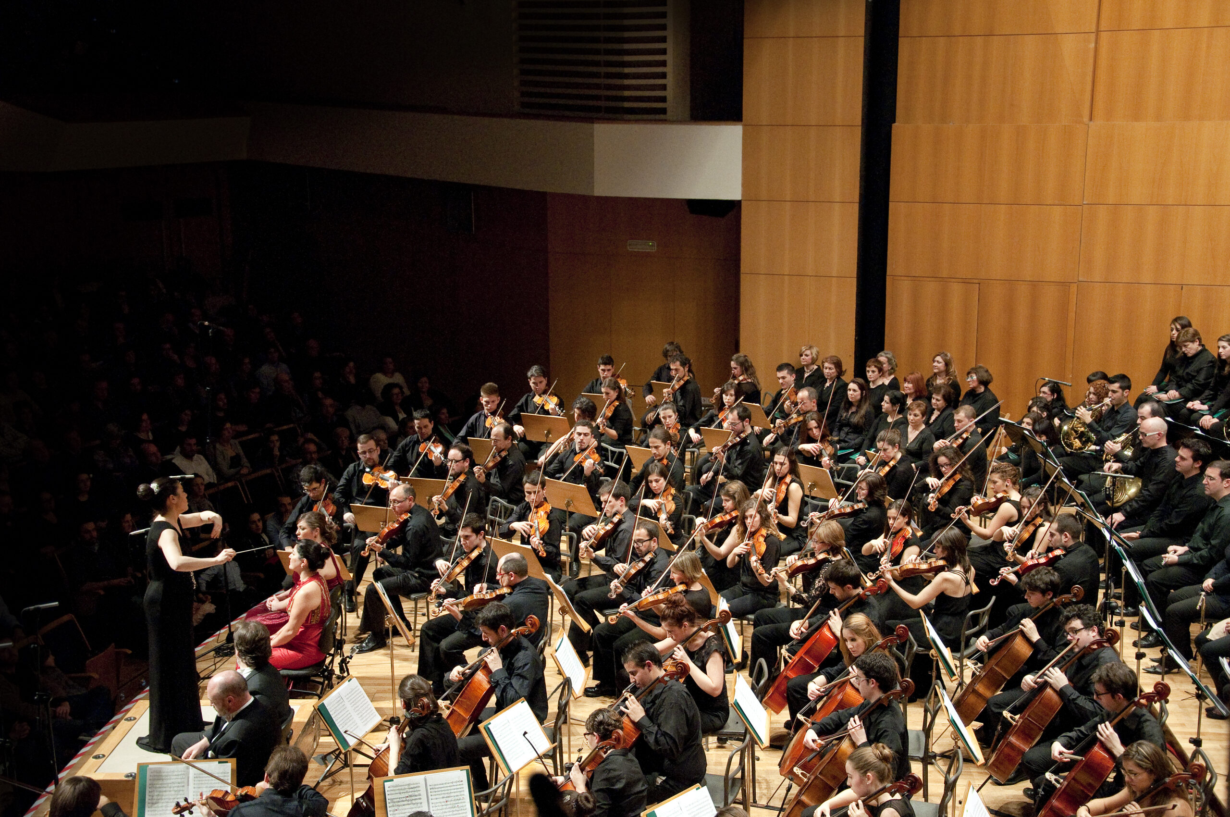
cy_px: 408
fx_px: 1740
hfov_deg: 38.9
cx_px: 615
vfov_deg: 26.4
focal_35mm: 51
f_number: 5
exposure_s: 1/100
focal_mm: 34
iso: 800
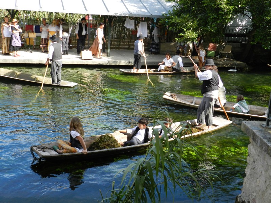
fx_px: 360
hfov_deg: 41.2
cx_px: 136
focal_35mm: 46
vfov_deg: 31.5
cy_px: 102
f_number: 4.2
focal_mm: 8.1
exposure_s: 1/200
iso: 160
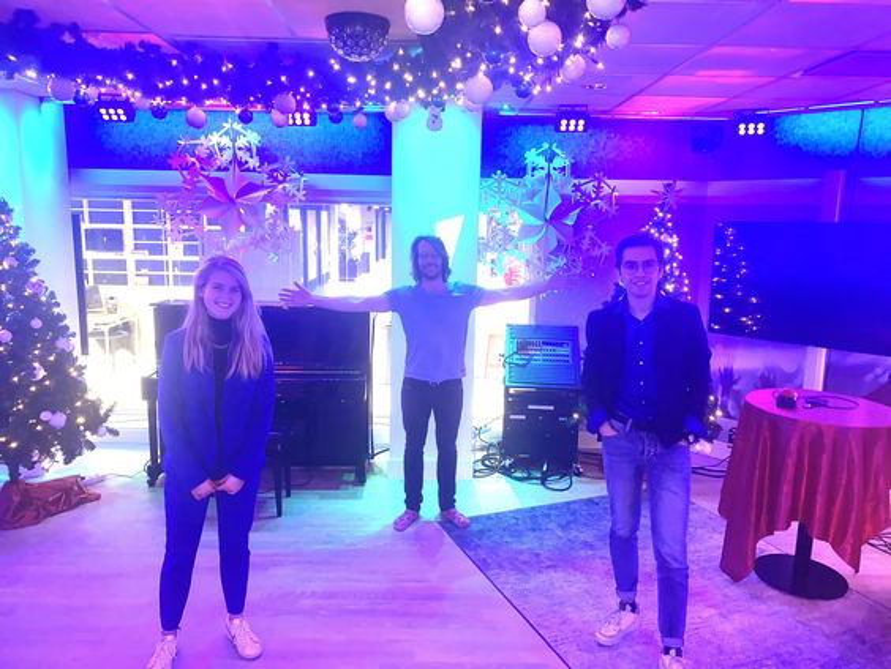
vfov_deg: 53.1
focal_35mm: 26
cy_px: 334
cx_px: 446
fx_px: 670
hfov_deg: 67.3
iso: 80
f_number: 1.8
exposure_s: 1/17
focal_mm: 4.25
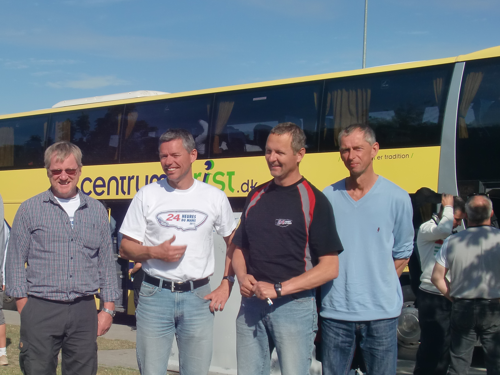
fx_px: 939
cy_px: 263
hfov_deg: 29.6
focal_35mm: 65
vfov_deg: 22.5
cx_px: 156
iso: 64
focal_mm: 7.91
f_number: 10
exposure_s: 1/200
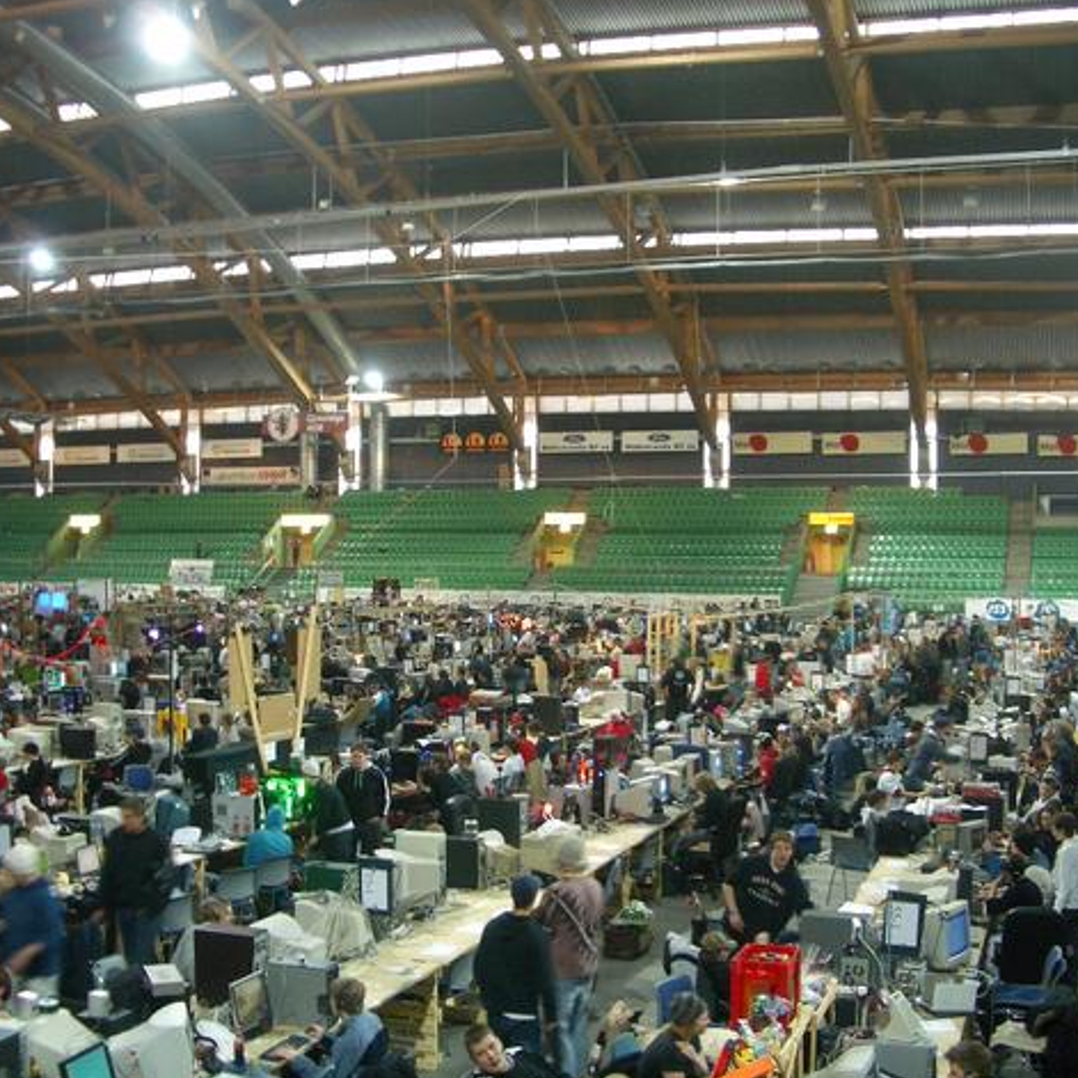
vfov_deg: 40.0
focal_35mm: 42
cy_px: 540
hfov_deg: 40.0
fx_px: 1480
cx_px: 488
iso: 100
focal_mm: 5.8
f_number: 2.6
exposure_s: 1/10
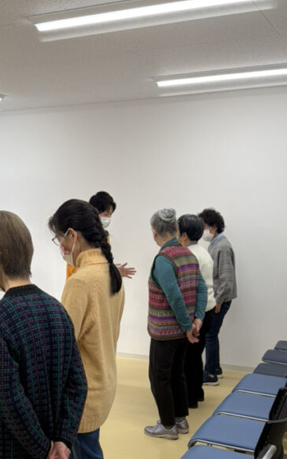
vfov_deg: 39.6
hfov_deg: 26.5
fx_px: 601
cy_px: 387
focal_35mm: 48
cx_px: 77
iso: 40
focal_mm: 5.96
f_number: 1.6
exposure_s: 1/100
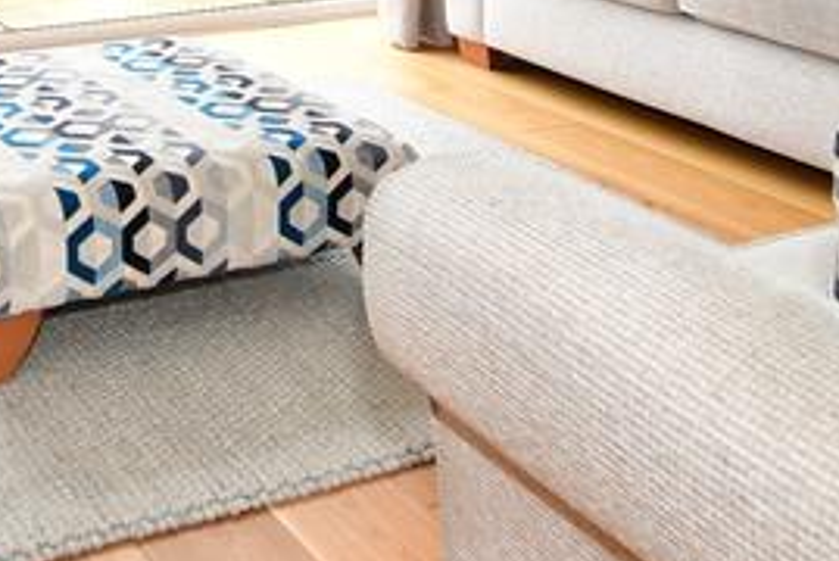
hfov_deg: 32.3
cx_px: 3
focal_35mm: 57
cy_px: -335
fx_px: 1330
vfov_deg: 19.8
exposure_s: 1/60
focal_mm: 10
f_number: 5
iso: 250
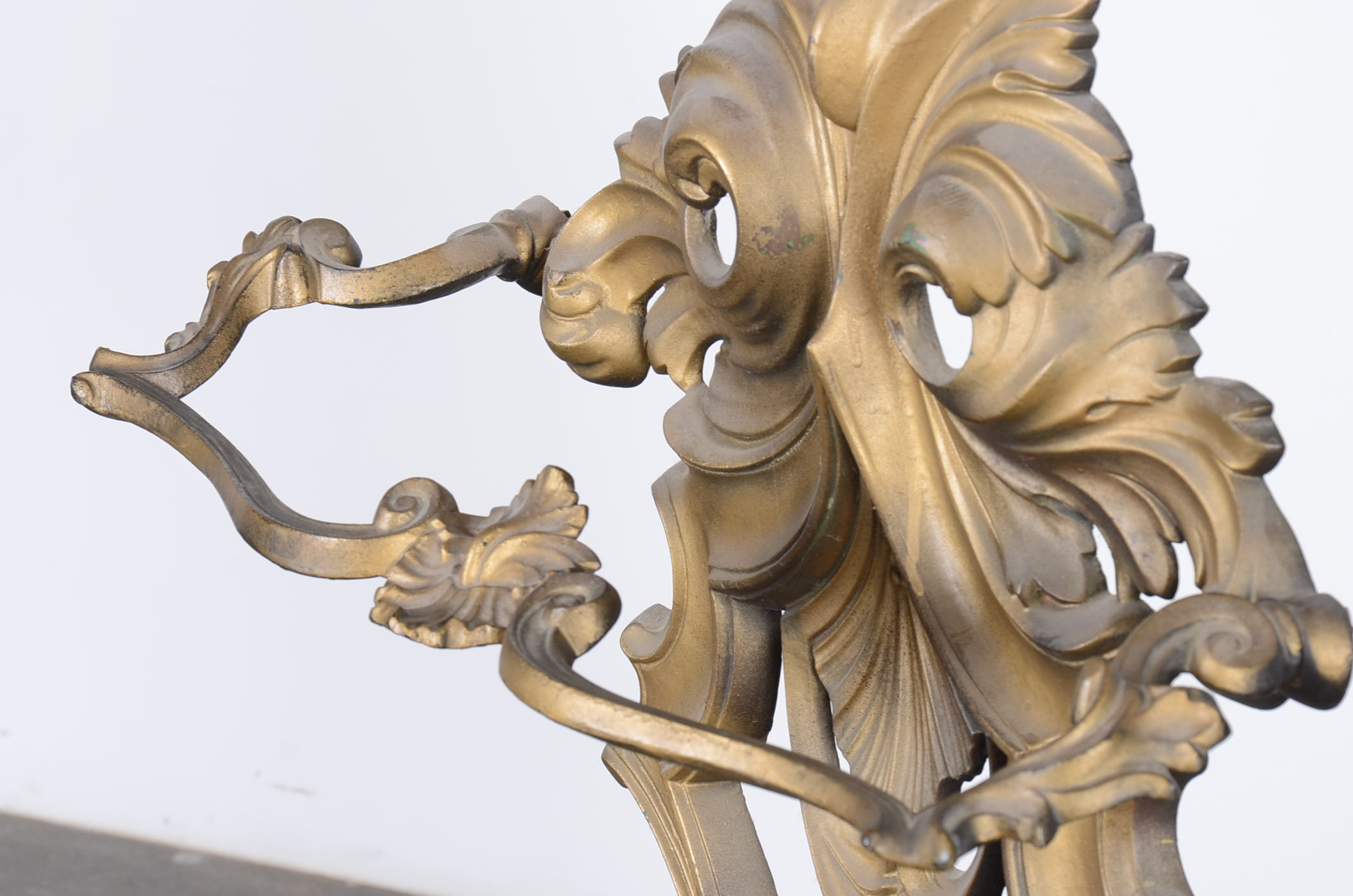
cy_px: 405
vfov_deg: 7.4
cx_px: 730
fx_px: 6924
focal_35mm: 185
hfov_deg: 11.2
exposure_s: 1/100
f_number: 9
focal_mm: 105
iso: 100
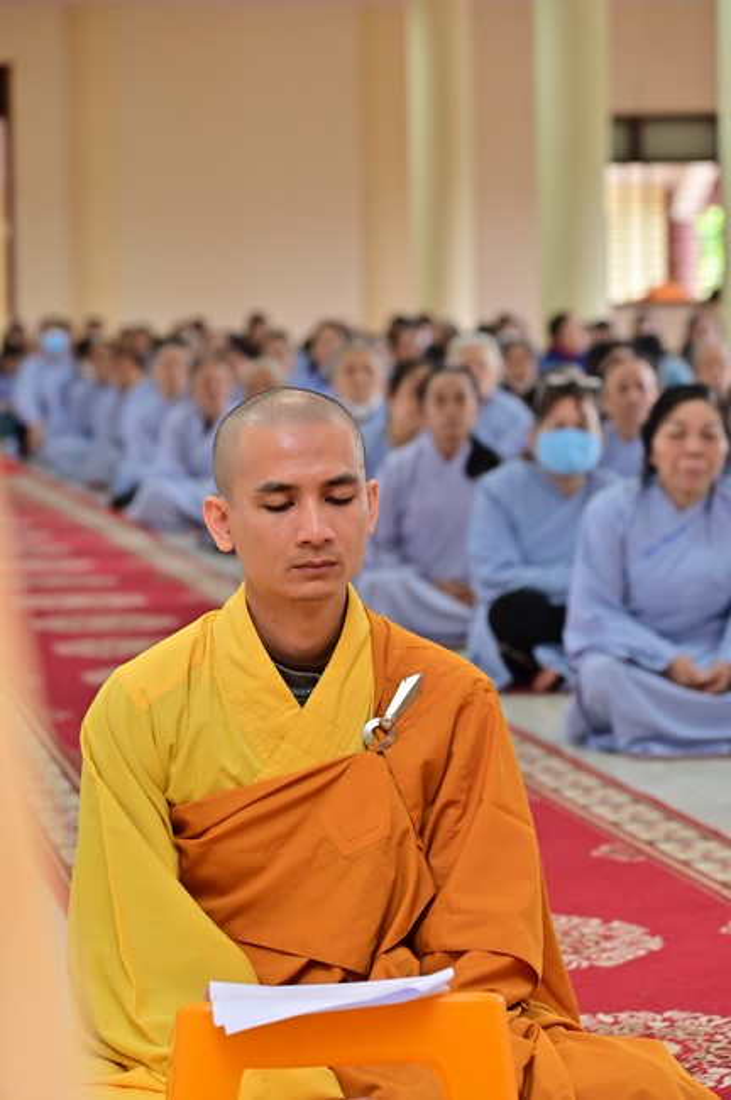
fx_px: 3663
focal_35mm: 120
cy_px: 550
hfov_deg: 11.4
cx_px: 366
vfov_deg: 17.1
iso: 1250
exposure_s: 1/100
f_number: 5.6
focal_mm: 120
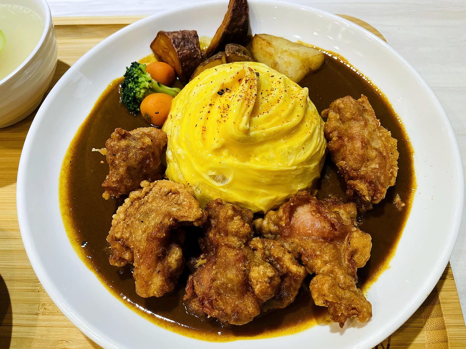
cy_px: 174
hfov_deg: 67.3
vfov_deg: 53.1
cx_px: 233
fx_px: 350
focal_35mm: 26
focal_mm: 4.2
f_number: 1.6
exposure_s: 1/120
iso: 100
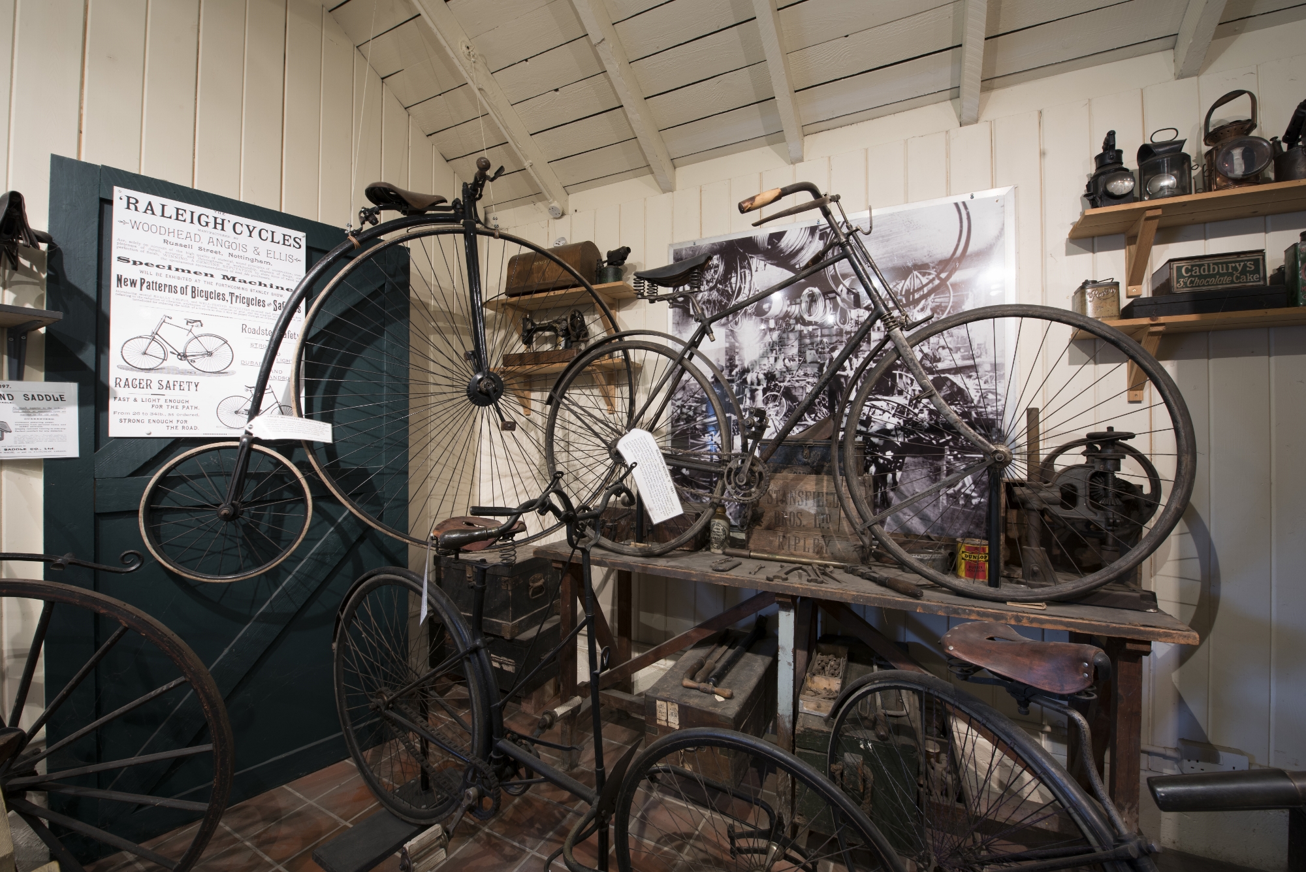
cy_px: 436
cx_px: 653
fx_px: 508
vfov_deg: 81.3
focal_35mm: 14
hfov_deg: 104.2
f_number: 11
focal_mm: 14
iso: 100
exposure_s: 3
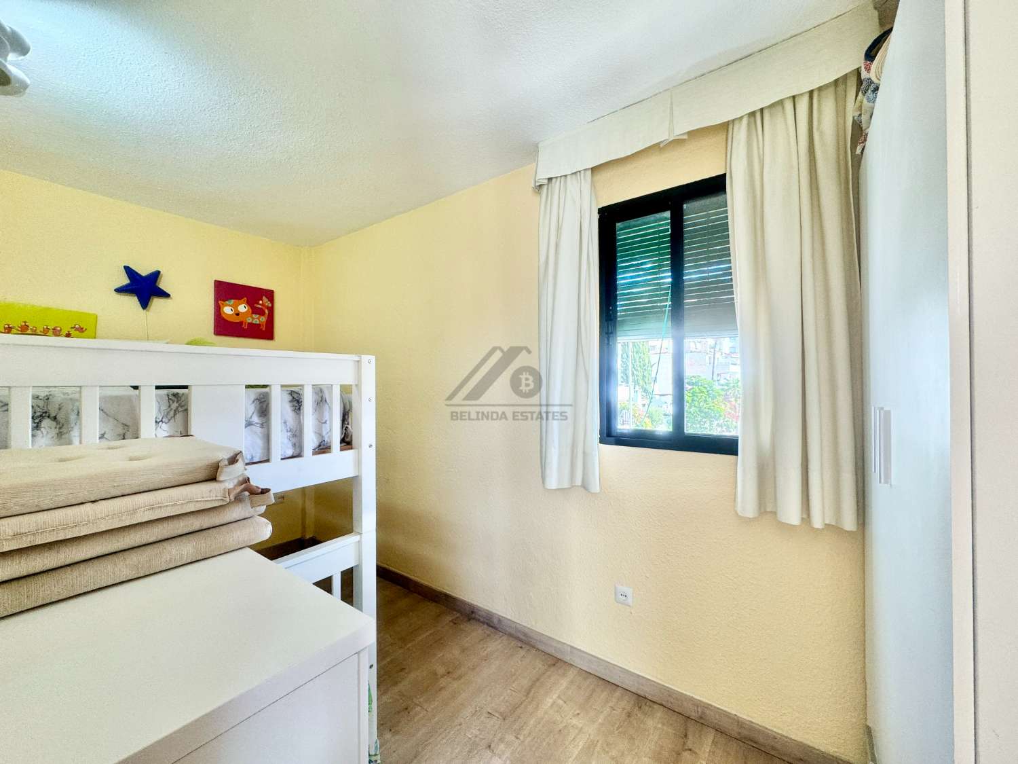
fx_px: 412
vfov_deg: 85.7
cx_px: 509
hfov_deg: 102.1
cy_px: 382
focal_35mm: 14
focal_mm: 2.22
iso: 100
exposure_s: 1/100
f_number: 2.2
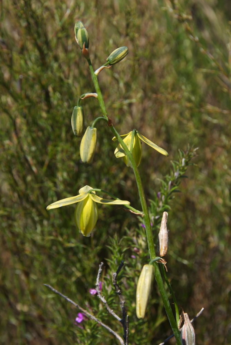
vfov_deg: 14.4
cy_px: 172
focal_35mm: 142
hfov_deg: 9.7
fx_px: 1368
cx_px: 116
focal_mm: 95
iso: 160
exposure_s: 1/125
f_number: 13
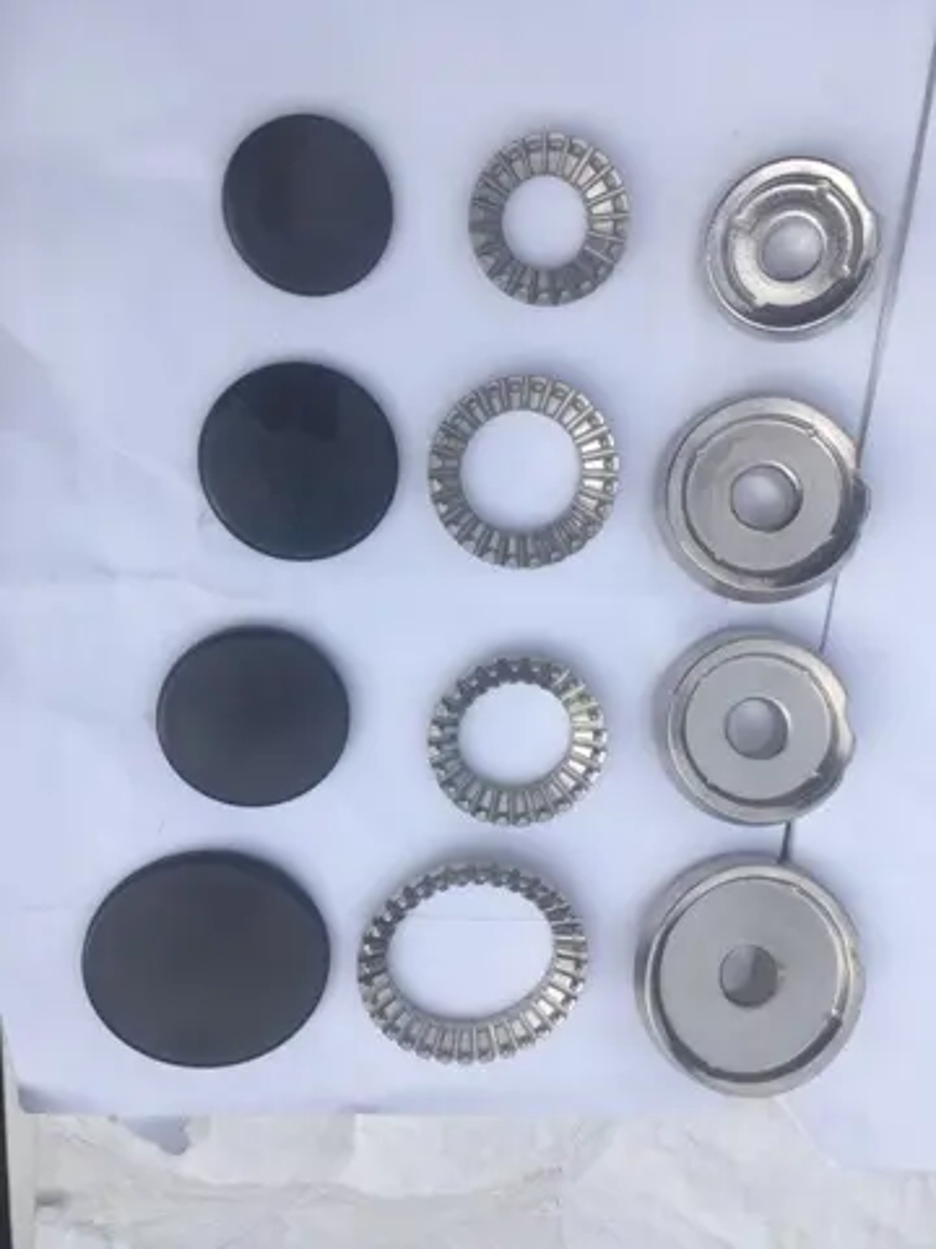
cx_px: 468
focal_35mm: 29
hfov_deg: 48.2
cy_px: 624
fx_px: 1046
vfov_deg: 61.7
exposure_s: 1/1748
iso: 25
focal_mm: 4.15
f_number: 2.2
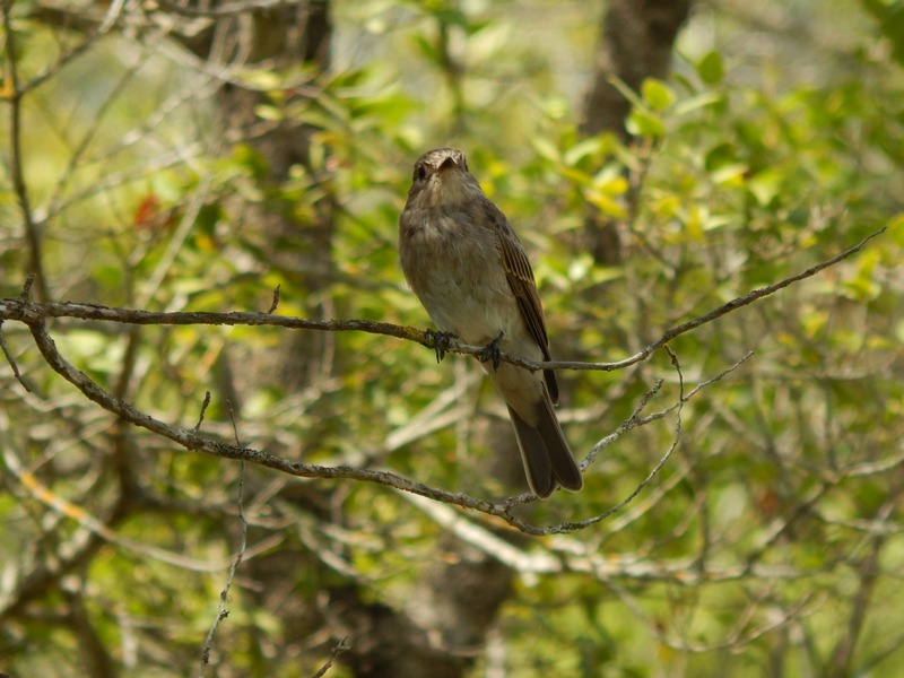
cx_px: 452
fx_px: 17628
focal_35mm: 675
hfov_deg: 2.9
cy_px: 339
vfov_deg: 2.2
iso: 125
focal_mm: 120
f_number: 5.8
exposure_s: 1/160
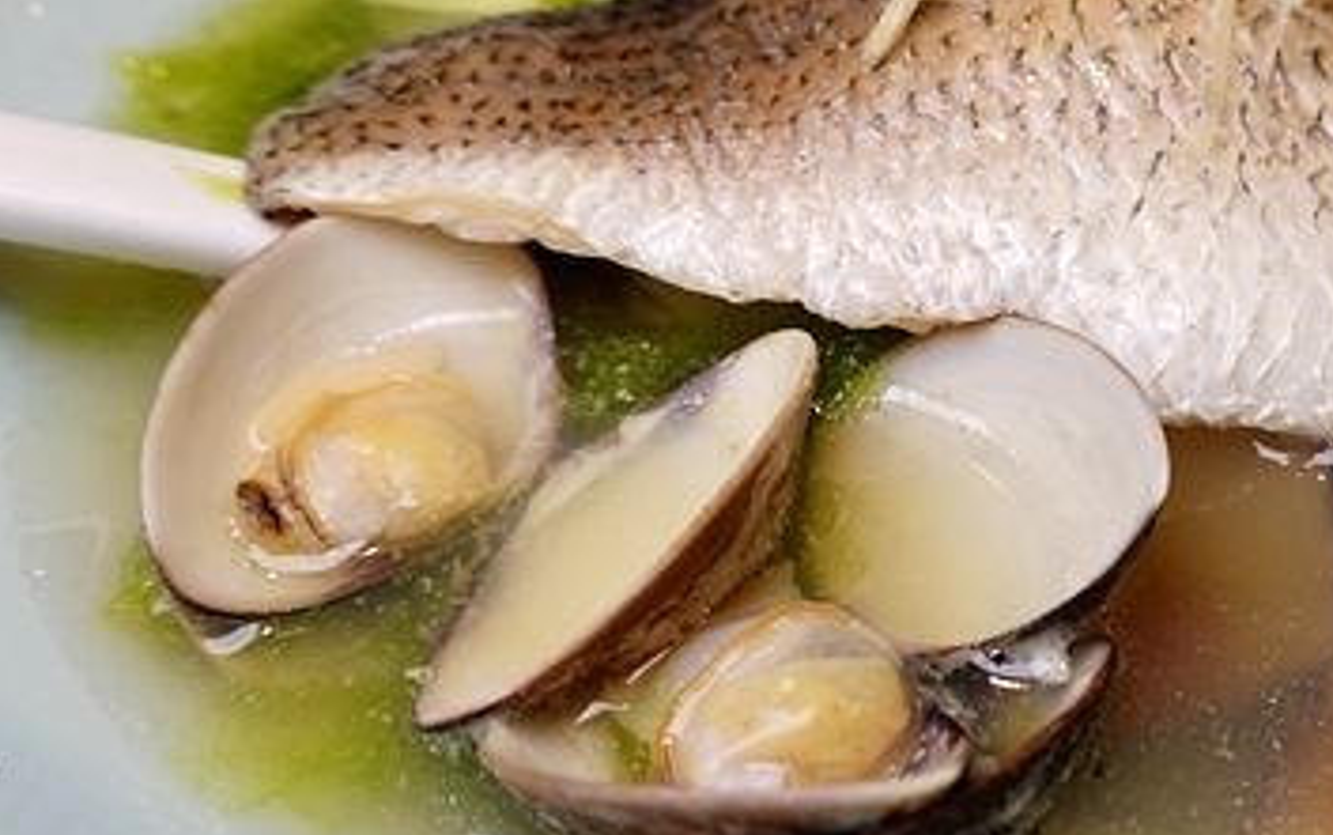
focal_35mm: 45
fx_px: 1636
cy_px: 300
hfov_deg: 42.7
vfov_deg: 28.5
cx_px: 1035
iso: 125
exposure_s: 1/200
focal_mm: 9
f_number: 3.2
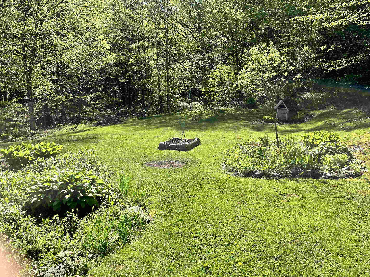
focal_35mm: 26
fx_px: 278
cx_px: 185
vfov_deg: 53.1
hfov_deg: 67.3
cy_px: 138
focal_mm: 5.1
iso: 50
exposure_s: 1/1647
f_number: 1.6
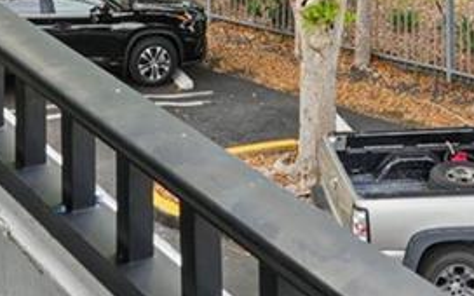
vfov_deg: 11.9
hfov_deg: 21.0
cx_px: 295
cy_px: -277
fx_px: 1279
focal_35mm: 99
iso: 100
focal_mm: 16.5
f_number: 11
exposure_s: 1/25
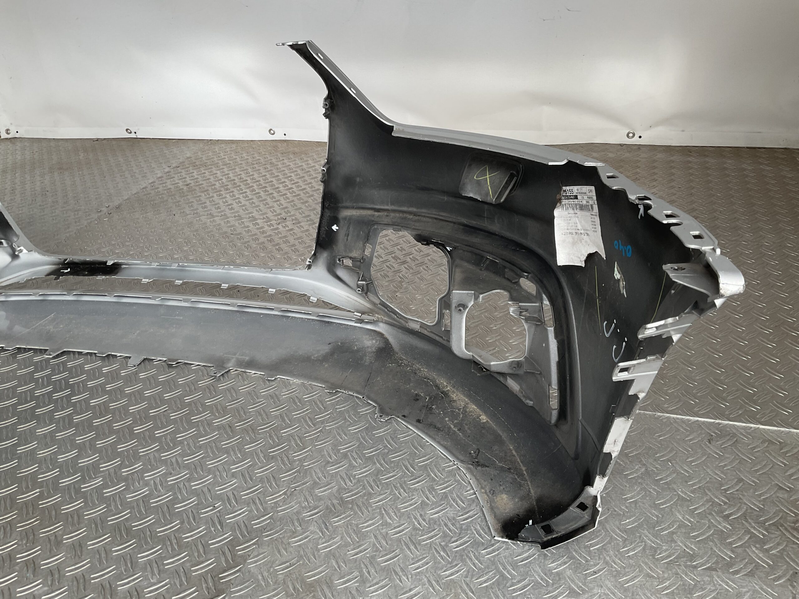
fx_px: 669
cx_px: 400
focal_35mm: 29
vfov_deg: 48.2
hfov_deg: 61.7
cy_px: 300
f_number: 1.8
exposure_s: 1/100
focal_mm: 3
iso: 20
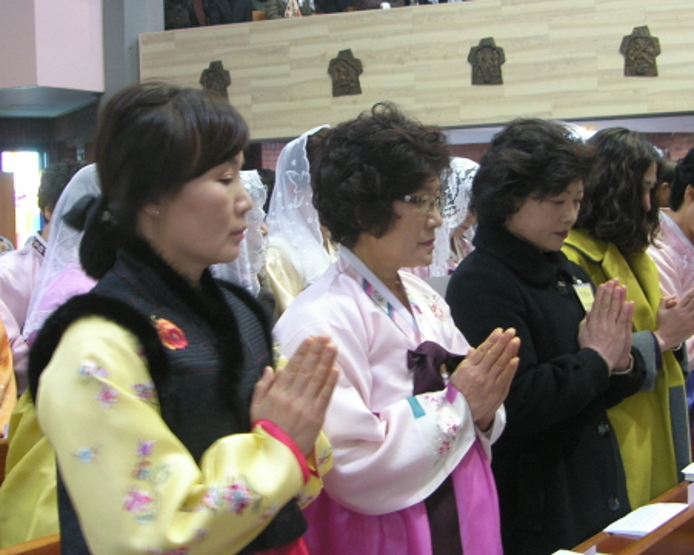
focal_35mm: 53
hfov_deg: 35.2
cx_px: 419
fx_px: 1089
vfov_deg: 28.6
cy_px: 264
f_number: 2.2
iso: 100
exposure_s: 1/8
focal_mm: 9
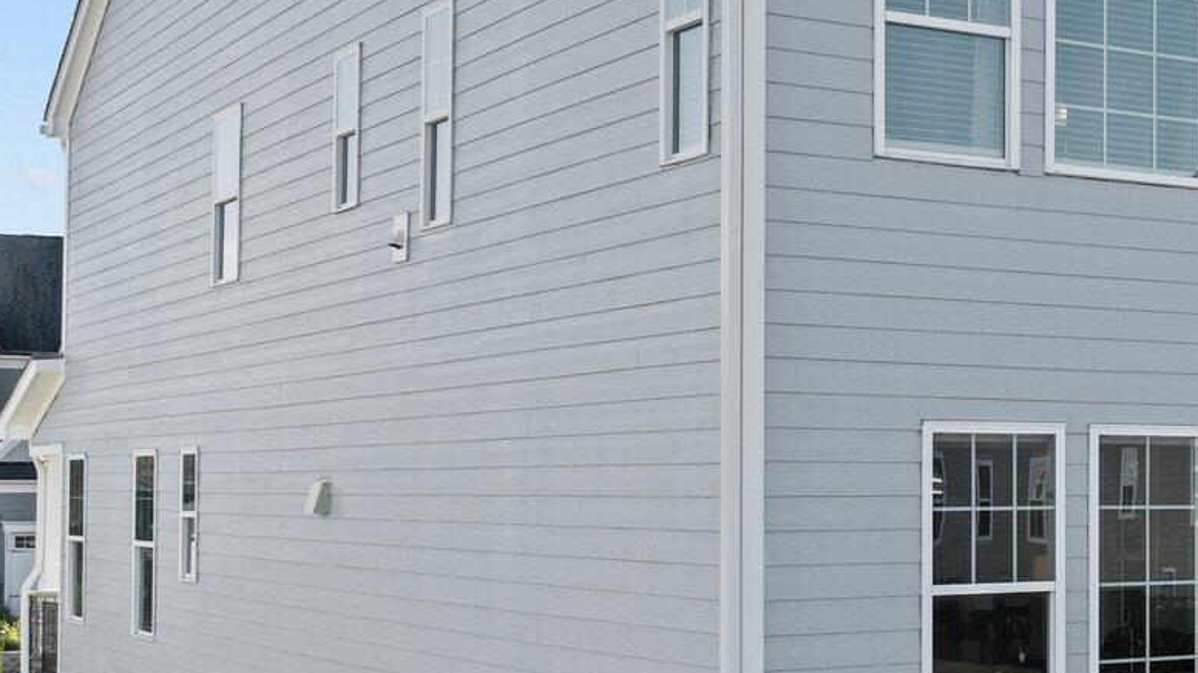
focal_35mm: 69
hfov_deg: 28.5
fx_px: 2191
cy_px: 595
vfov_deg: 17.2
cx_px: 1227
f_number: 2.8
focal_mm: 12.29
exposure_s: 1/400
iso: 380
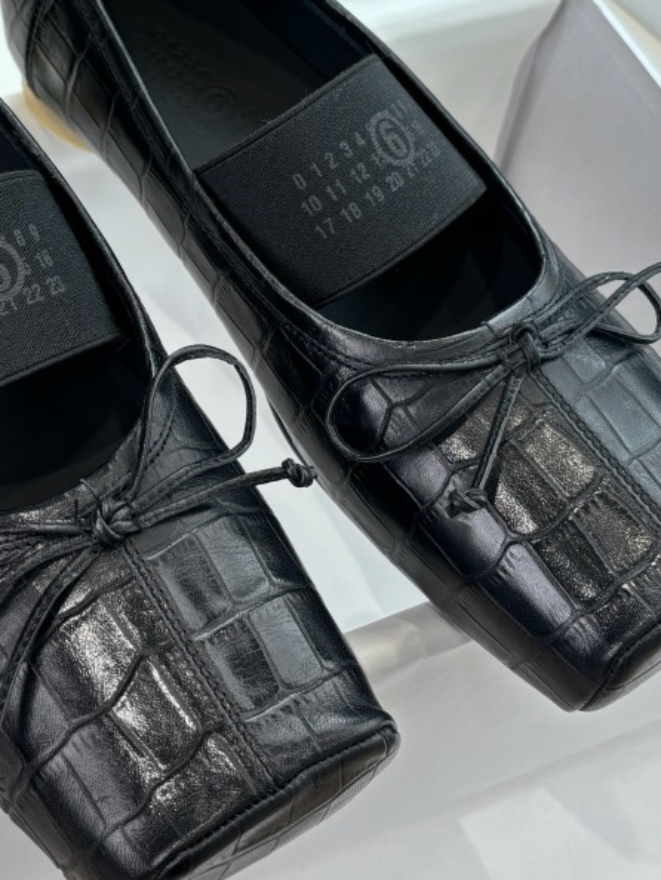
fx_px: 1603
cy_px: 259
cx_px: 205
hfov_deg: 23.2
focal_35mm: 63
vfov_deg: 30.4
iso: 50
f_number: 1.6
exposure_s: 1/121
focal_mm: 5.96
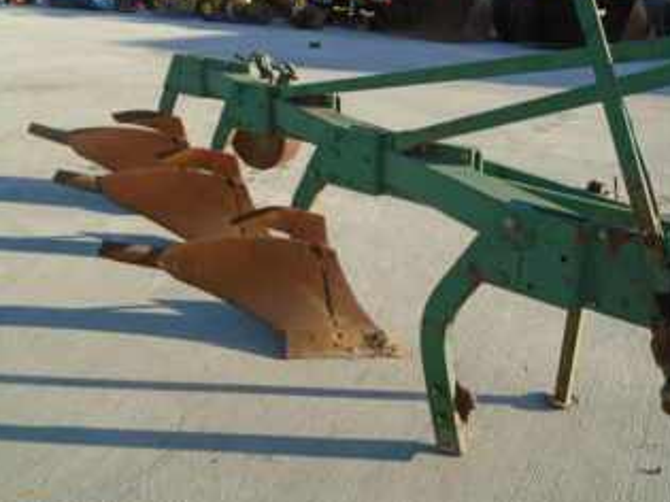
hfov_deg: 54.9
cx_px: 408
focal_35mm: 33
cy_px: 223
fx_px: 638
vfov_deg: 42.9
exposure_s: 1/500
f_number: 3.2
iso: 100
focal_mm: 4.6
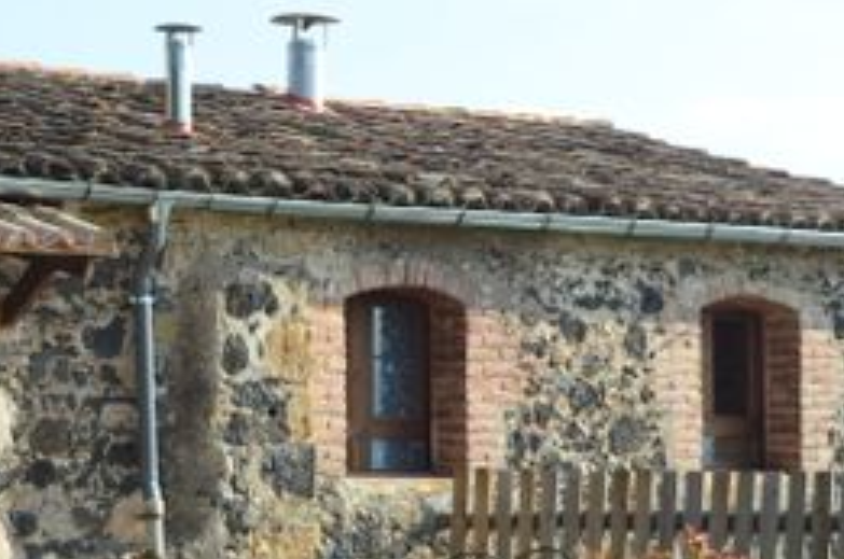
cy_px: 532
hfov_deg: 14.8
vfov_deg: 9.8
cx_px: 236
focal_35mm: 138
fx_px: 3229
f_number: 9
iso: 100
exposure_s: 1/100
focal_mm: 40
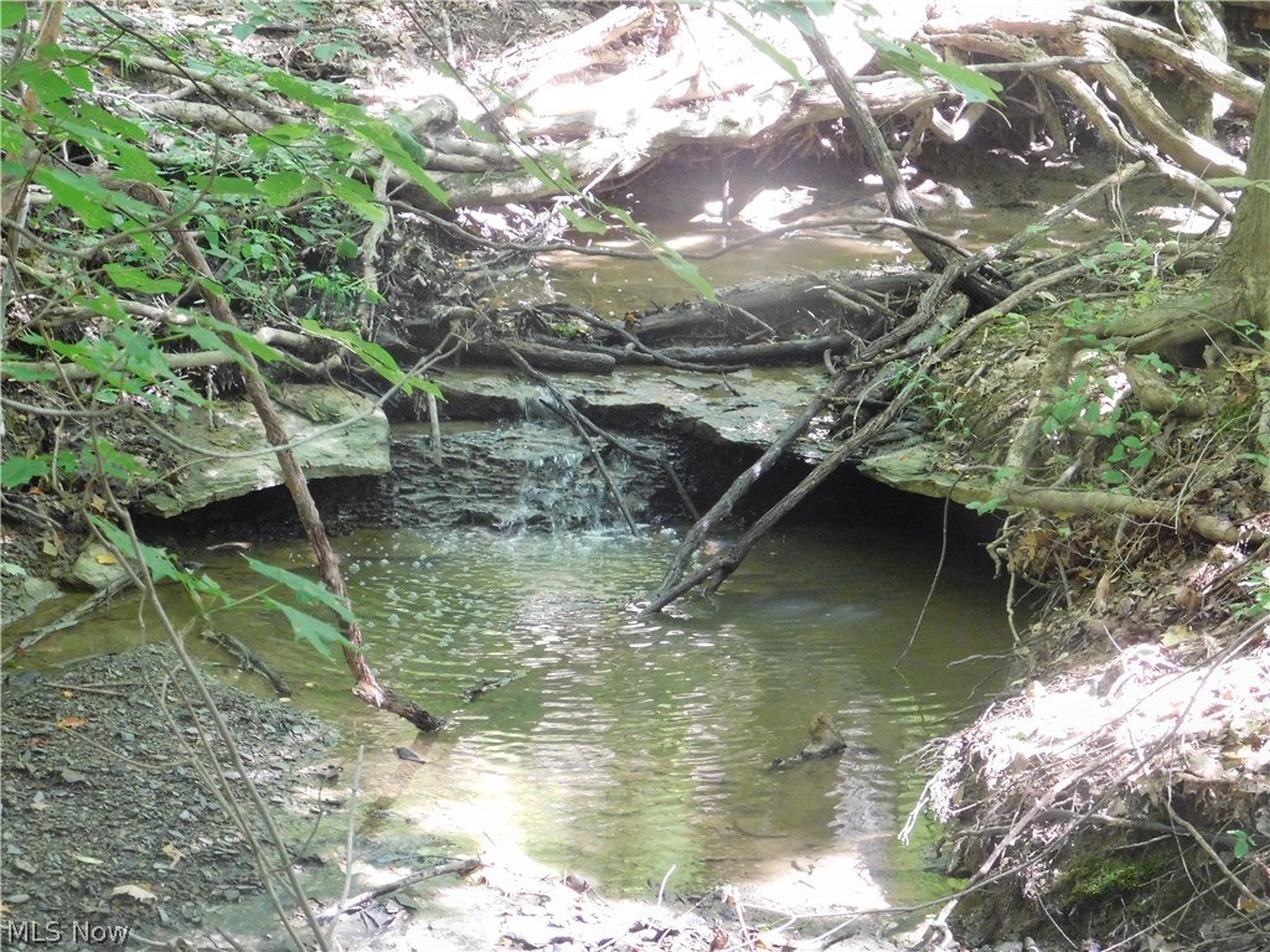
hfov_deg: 19.8
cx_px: 635
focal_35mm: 99
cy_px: 476
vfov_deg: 14.9
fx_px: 3632
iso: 800
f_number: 4.6
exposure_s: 1/25
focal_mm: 17.6
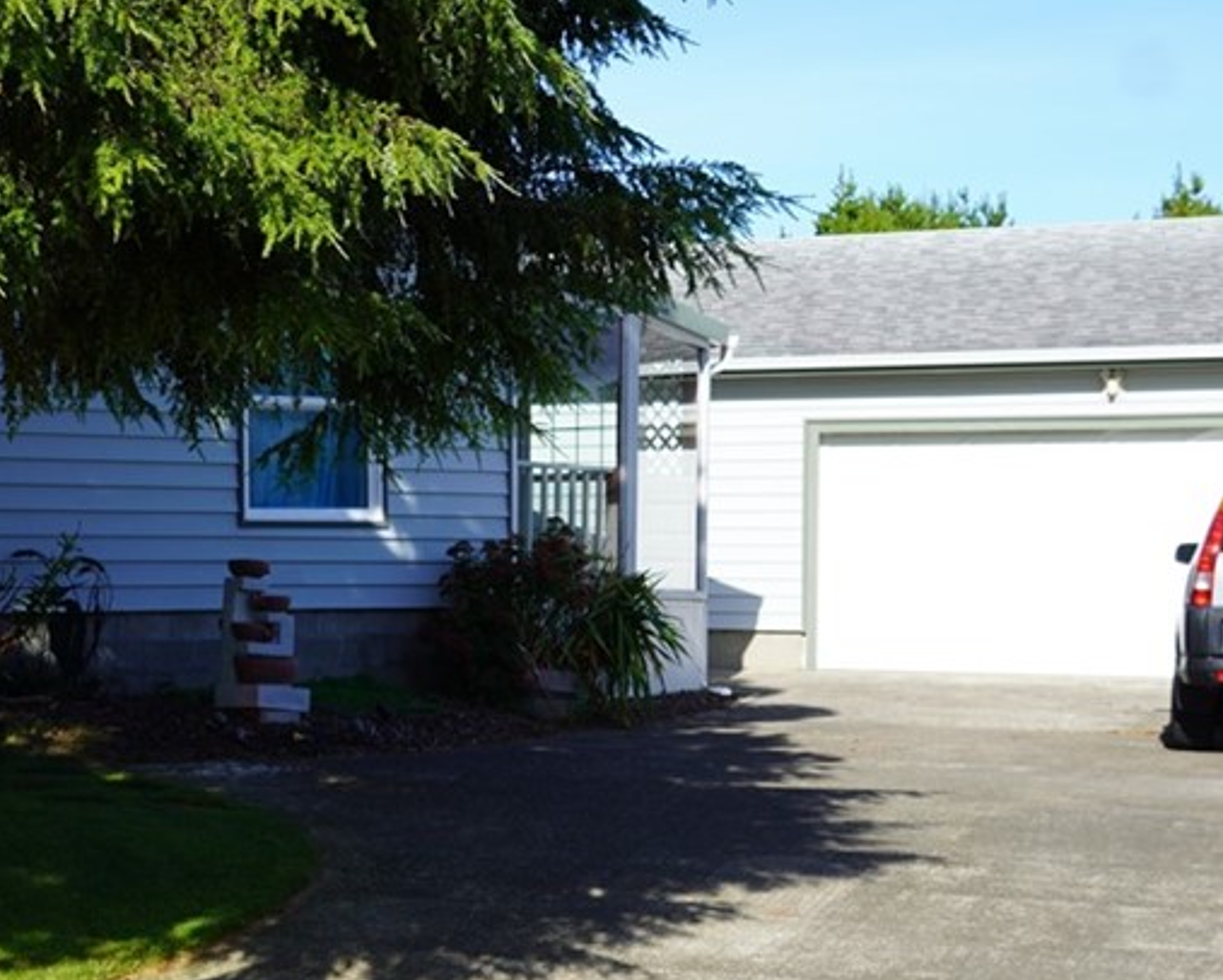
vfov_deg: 21.5
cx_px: -87
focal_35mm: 71
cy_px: 611
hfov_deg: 25.1
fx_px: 2571
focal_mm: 24
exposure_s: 1/320
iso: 100
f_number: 5
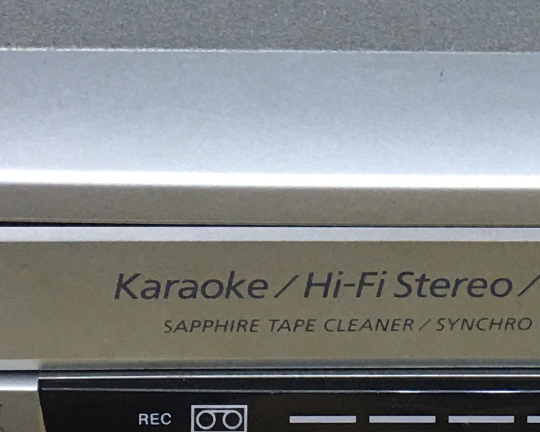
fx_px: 2126
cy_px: -134
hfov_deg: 14.3
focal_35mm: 133
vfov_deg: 11.3
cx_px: 520
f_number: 2.2
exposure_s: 1/17
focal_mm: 4.15
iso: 40
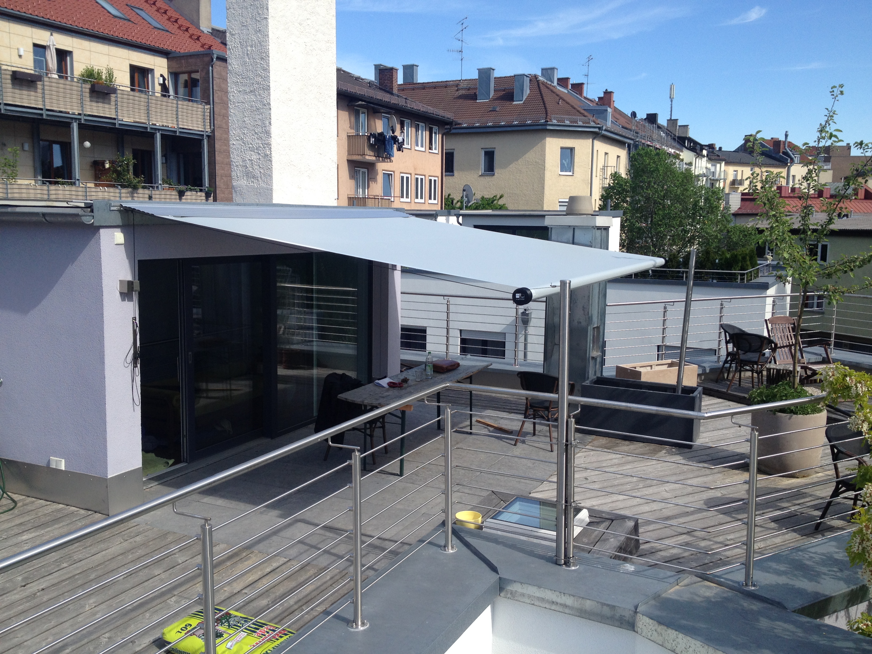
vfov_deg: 40.7
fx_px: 882
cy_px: 327
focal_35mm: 35
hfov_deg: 52.6
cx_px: 436
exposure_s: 1/968
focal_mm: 4.28
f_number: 2.4
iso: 50
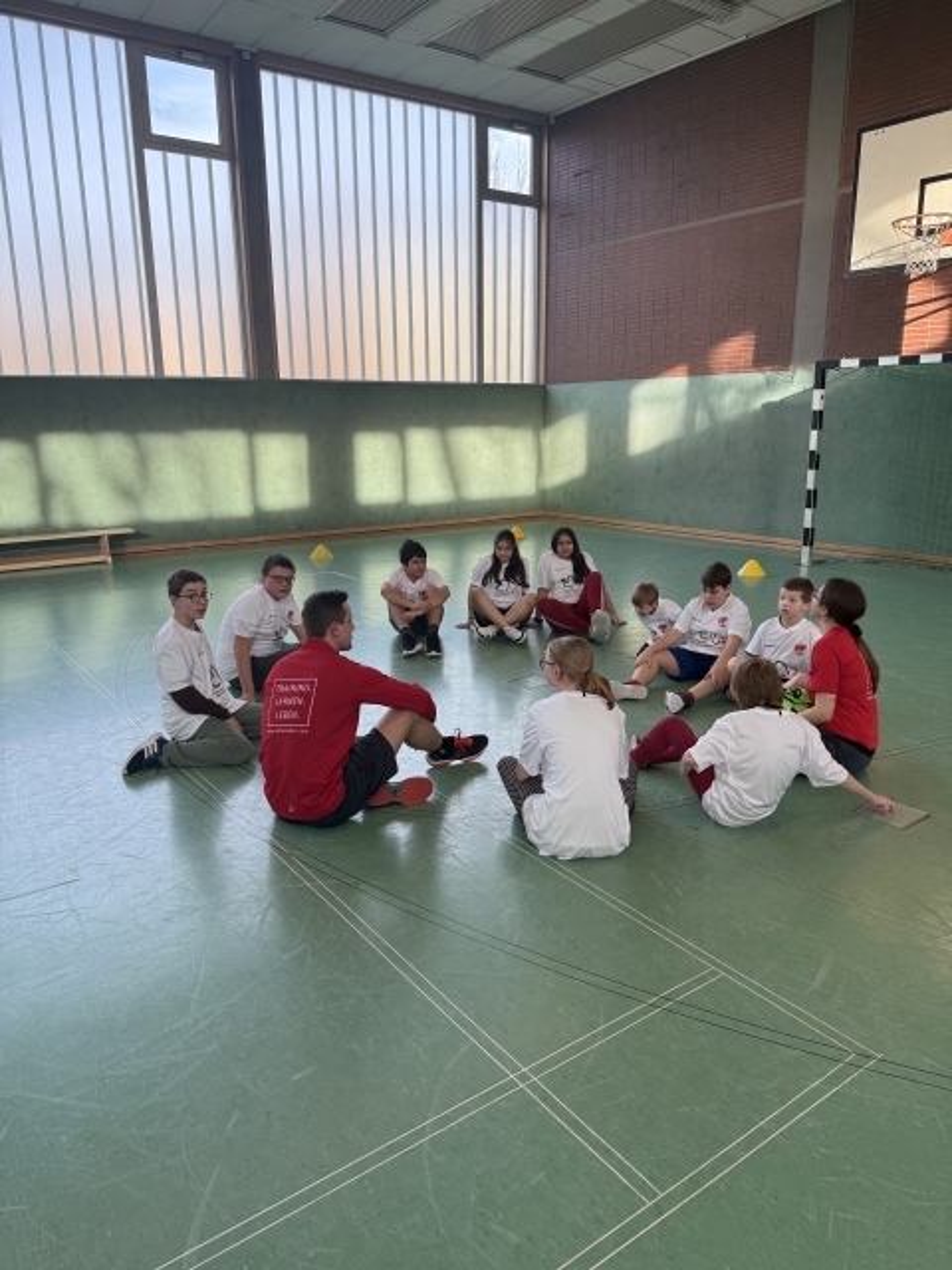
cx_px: 476
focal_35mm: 24
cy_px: 635
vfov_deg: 71.6
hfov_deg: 56.8
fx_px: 880
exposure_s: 1/196
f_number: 1.78
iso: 64
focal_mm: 6.76
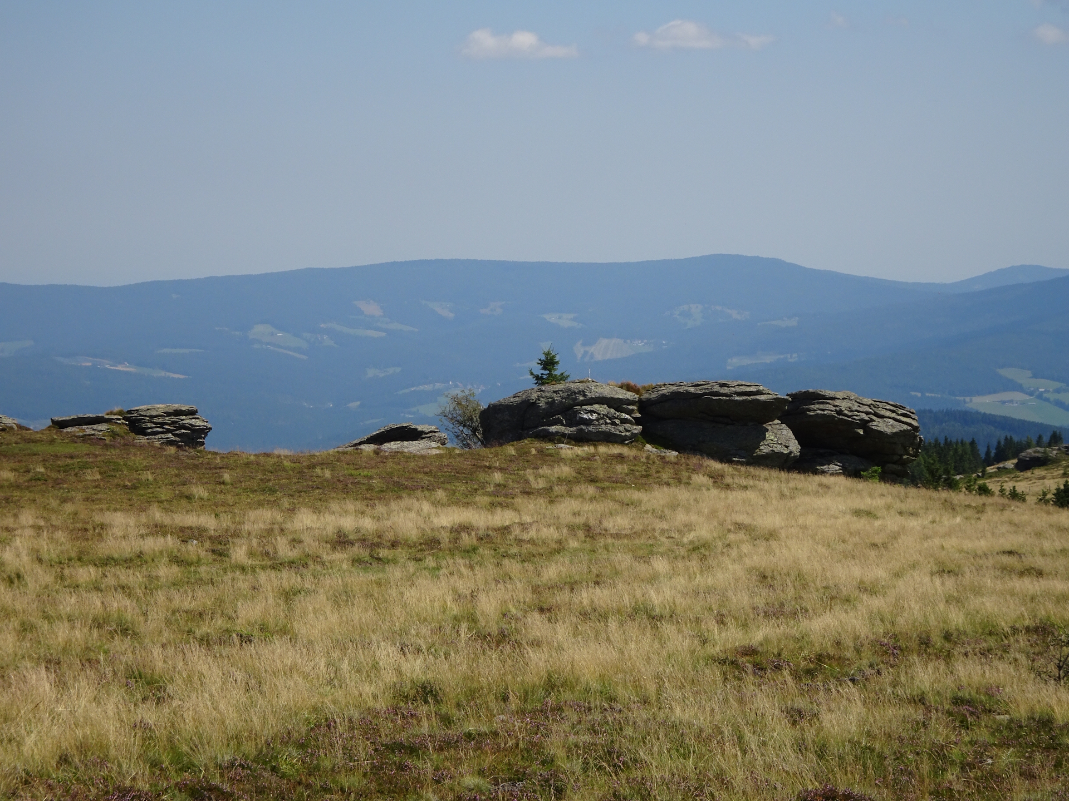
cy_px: 400
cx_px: 534
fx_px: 3150
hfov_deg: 19.3
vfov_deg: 14.5
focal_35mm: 102
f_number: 5
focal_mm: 17.49
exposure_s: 1/640
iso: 80
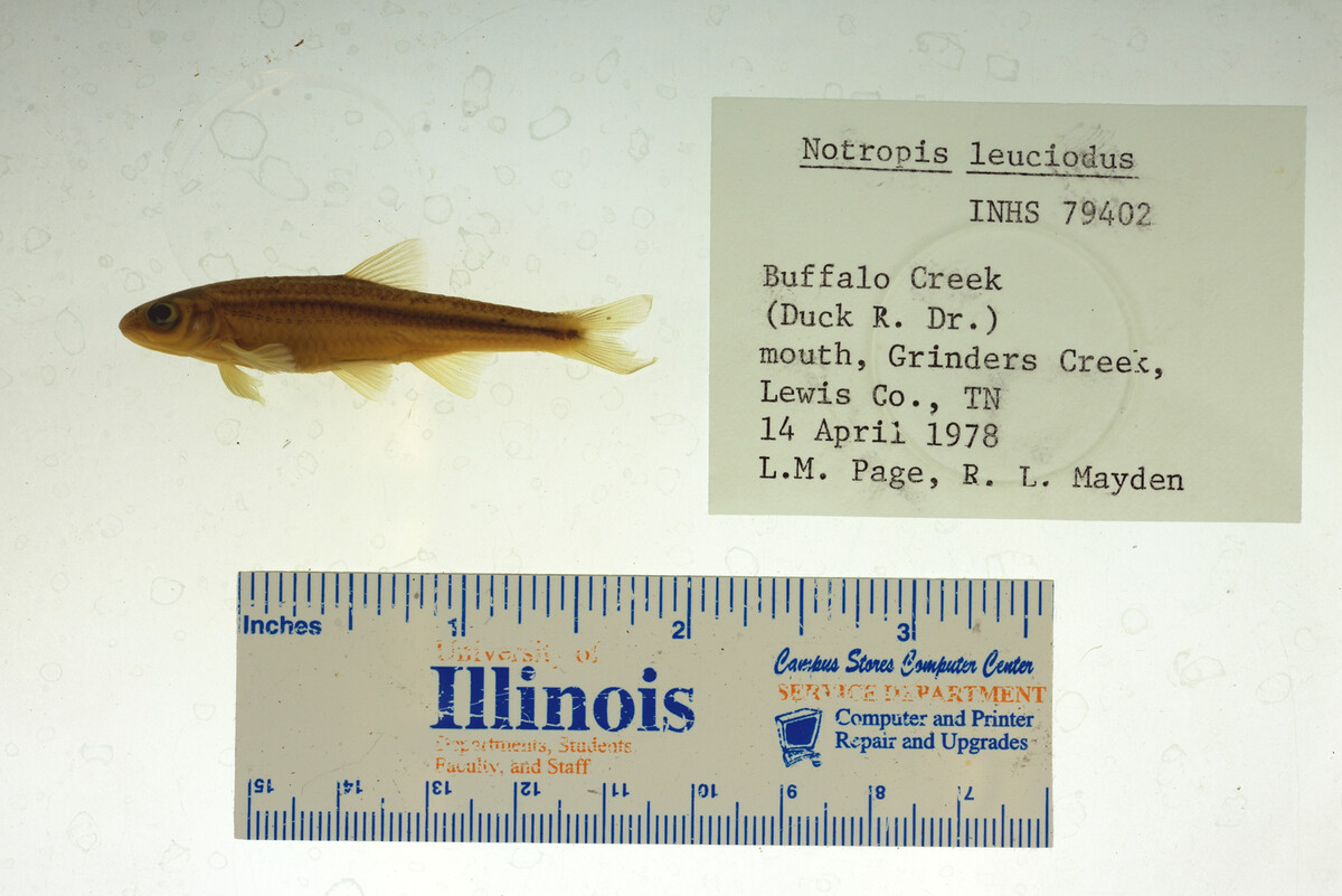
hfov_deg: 33.4
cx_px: 671
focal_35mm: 60
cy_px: 448
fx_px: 2237
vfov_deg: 22.6
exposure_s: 1/200
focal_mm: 60
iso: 100
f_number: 10
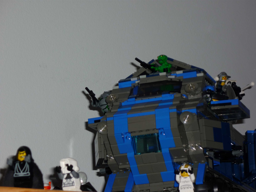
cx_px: 128
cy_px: 96
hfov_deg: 14.9
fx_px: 976
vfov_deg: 11.2
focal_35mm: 132
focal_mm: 22
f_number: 5.9
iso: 100
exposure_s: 1/60
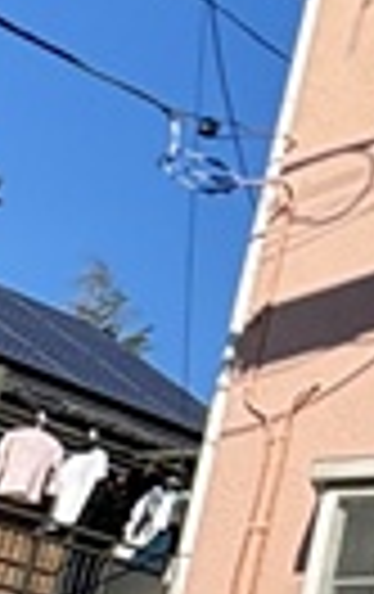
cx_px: 1302
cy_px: 27
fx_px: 2160
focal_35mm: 133
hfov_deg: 7.8
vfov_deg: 15.4
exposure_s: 1/2985
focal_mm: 2.22
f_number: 2.2
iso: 50
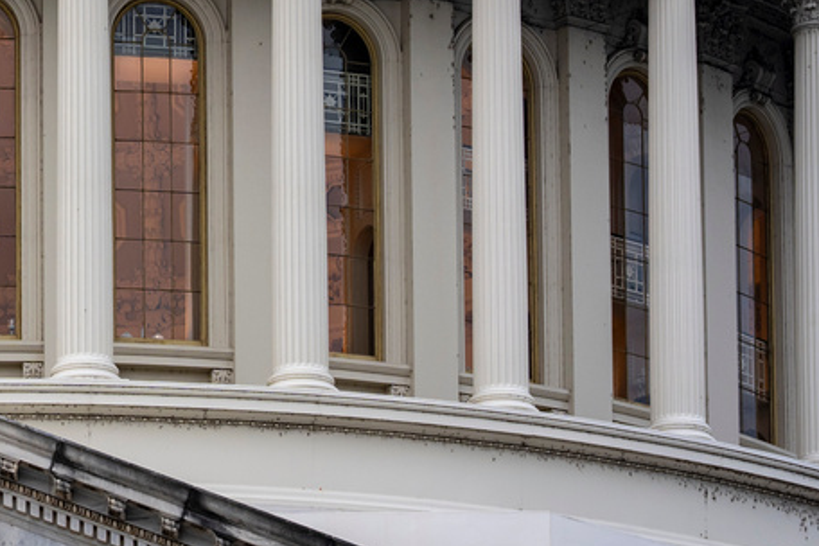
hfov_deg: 6.8
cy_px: 89
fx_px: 6893
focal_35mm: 303
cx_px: -38
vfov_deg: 4.5
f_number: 4
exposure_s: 1/250
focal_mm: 135
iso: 400
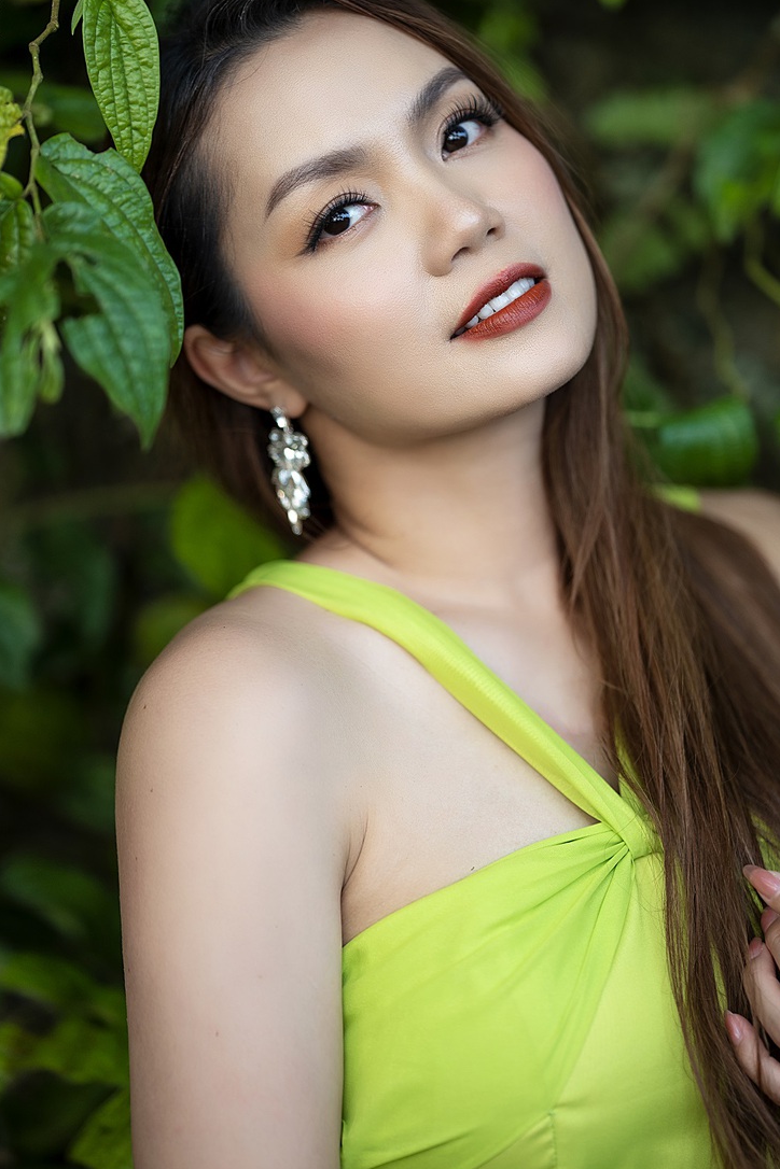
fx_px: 3282
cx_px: 427
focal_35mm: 101
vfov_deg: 20.2
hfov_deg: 13.6
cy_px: 494
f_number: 1.4
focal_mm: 85
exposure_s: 1/400
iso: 160
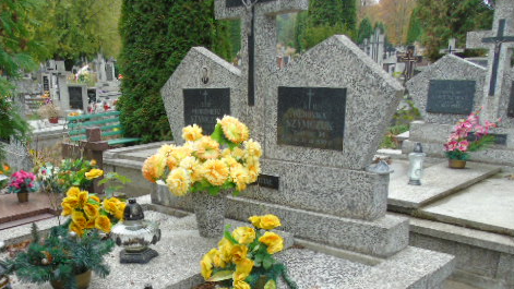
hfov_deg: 52.9
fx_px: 504
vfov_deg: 31.2
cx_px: 169
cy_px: 228
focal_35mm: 37
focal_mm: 4.4
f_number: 3.4
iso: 80
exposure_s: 1/80
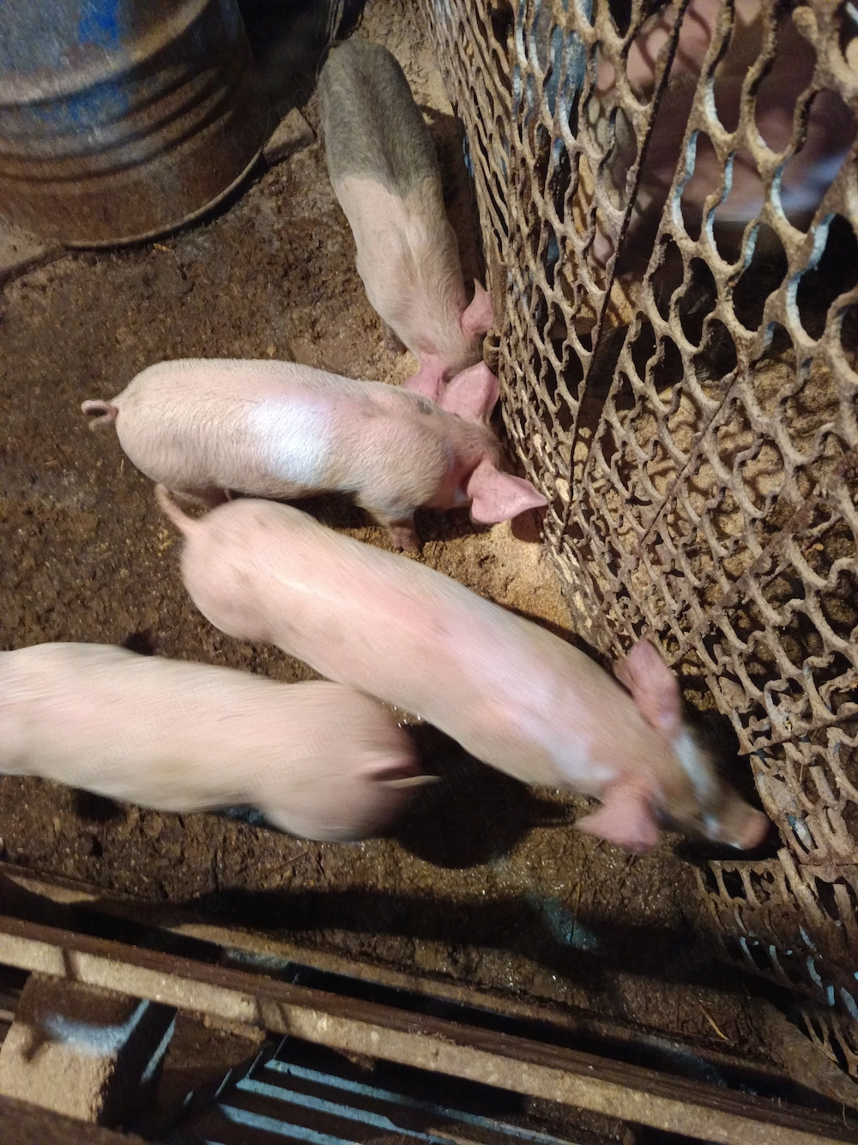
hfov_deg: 56.8
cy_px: 572
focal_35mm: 24
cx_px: 429
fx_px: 793
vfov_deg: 71.6
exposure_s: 1/20
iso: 3194
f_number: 1.7
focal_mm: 5.31
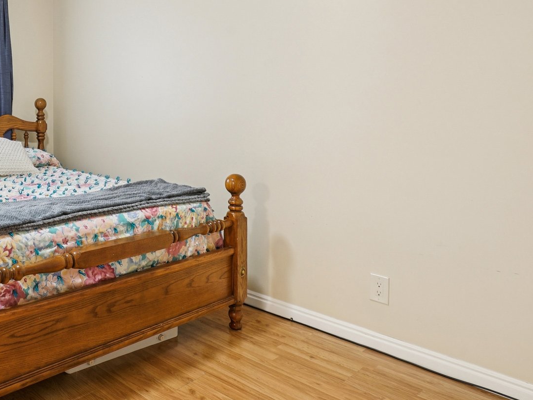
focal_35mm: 29
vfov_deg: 47.0
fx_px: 447
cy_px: 115
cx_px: 49
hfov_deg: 53.5
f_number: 8
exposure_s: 1/5
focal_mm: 16
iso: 400
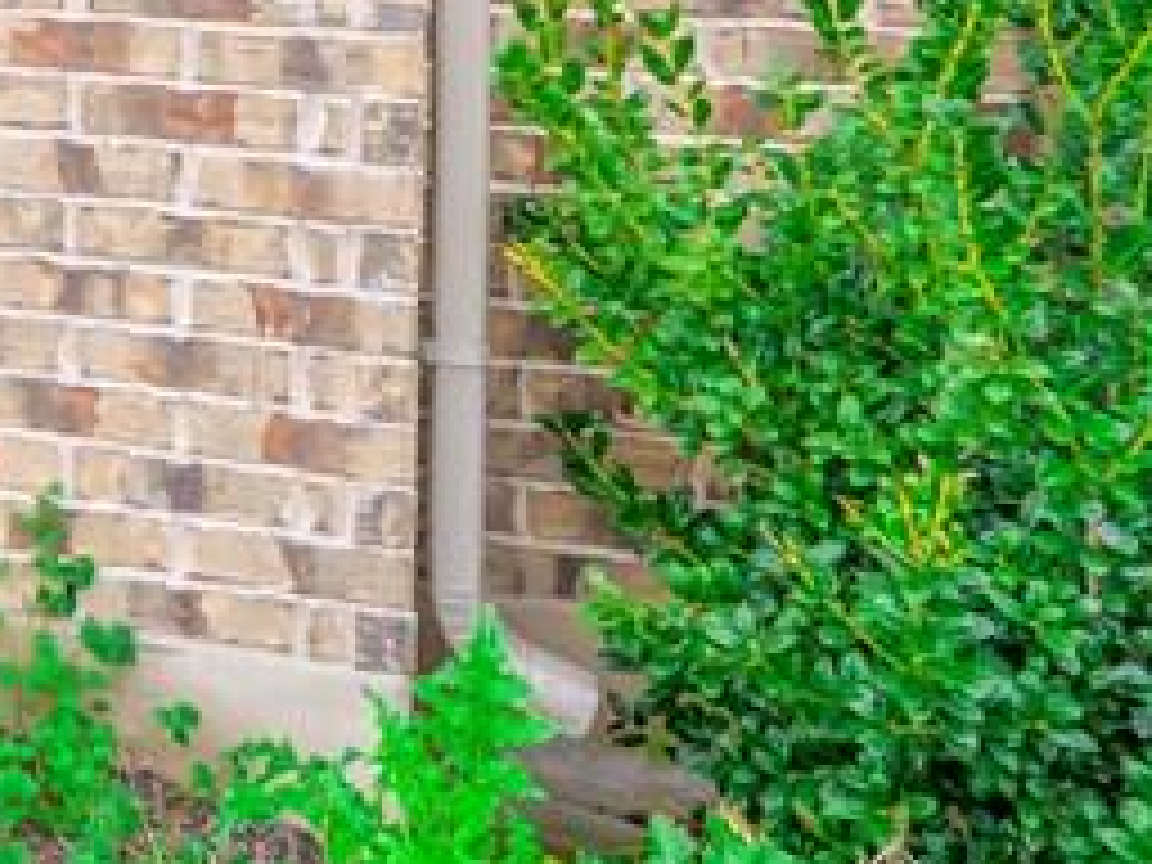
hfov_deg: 25.9
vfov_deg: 23.1
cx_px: -554
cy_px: -261
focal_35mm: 56
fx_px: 1864
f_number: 4.5
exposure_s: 1/160
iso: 500
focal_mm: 7
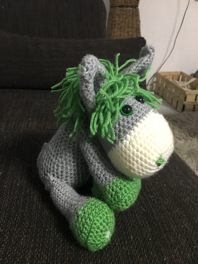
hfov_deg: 48.2
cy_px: 132
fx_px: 221
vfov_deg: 61.7
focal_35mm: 29
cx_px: 99
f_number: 2.2
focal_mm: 4.15
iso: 200
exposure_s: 1/17
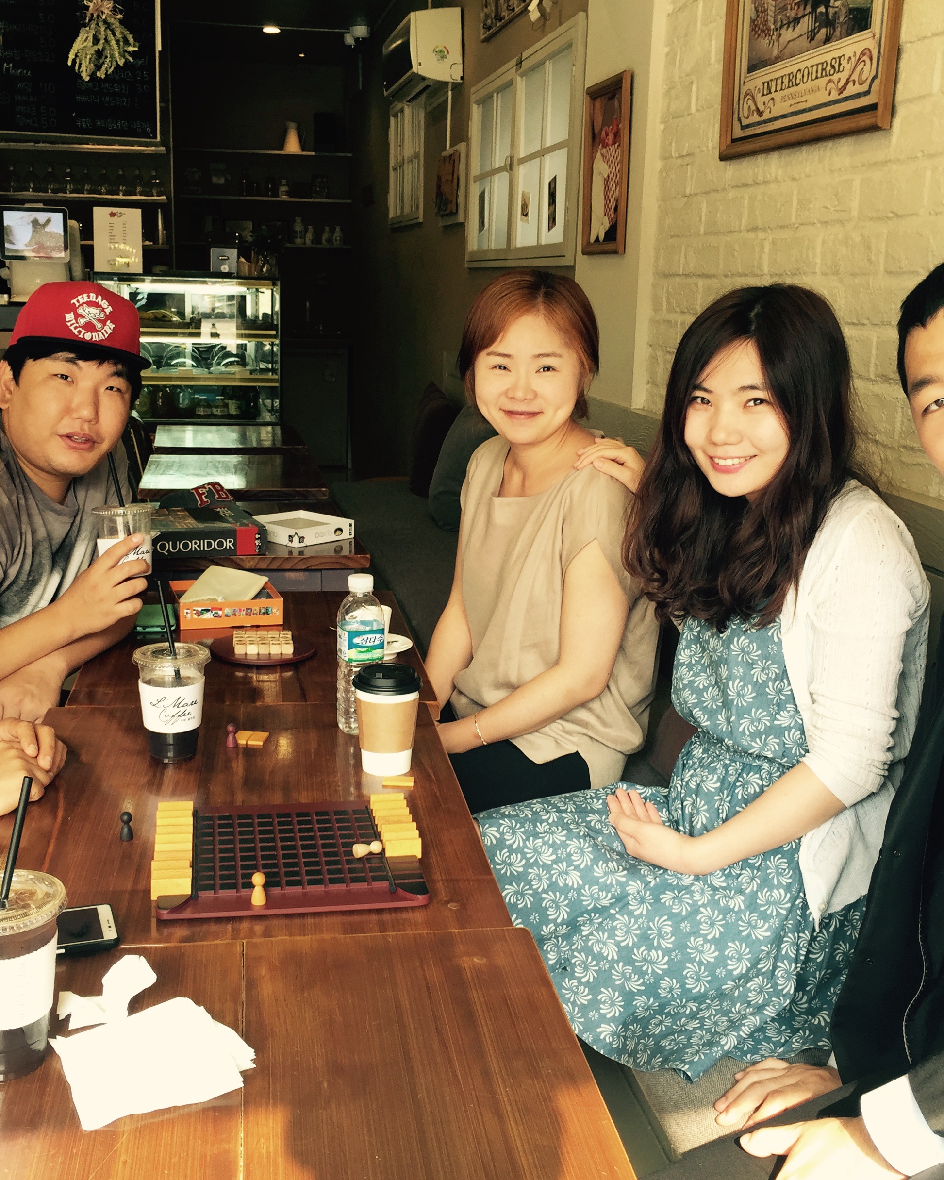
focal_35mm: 38
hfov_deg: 39.1
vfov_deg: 47.9
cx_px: 424
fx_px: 1327
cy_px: 587
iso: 32
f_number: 2.2
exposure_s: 1/60
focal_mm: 4.15
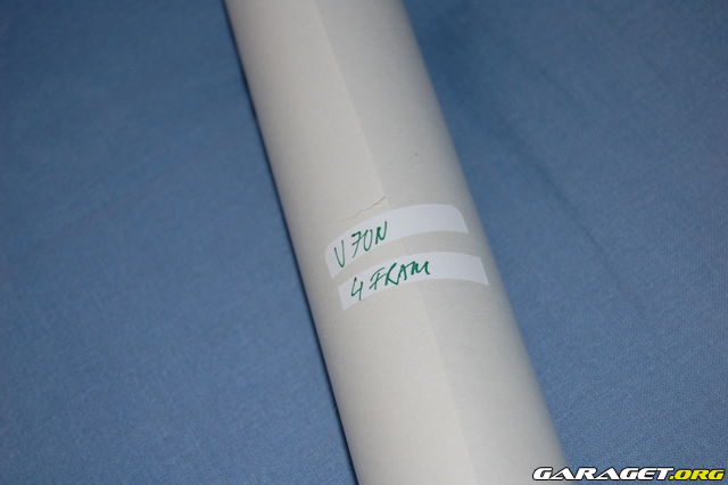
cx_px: 364
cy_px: 242
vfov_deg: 16.5
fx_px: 1667
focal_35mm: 82
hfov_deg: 24.6
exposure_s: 1/60
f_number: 5.6
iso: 400
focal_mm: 55
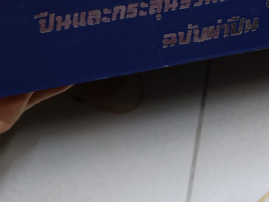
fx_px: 544
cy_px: -3
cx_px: 239
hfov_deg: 26.9
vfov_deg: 20.3
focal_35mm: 70
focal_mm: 5.31
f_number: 1.7
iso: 1013
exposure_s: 1/25
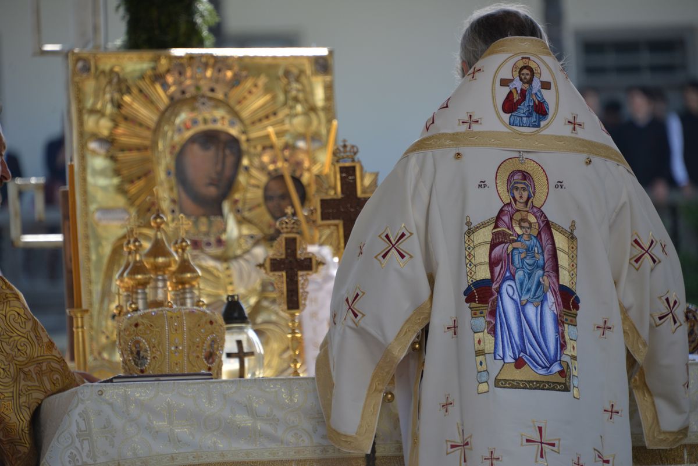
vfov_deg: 4.6
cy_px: 233
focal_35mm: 300
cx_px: 349
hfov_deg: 6.9
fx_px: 5818
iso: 640
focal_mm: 300
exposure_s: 1/640
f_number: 6.3
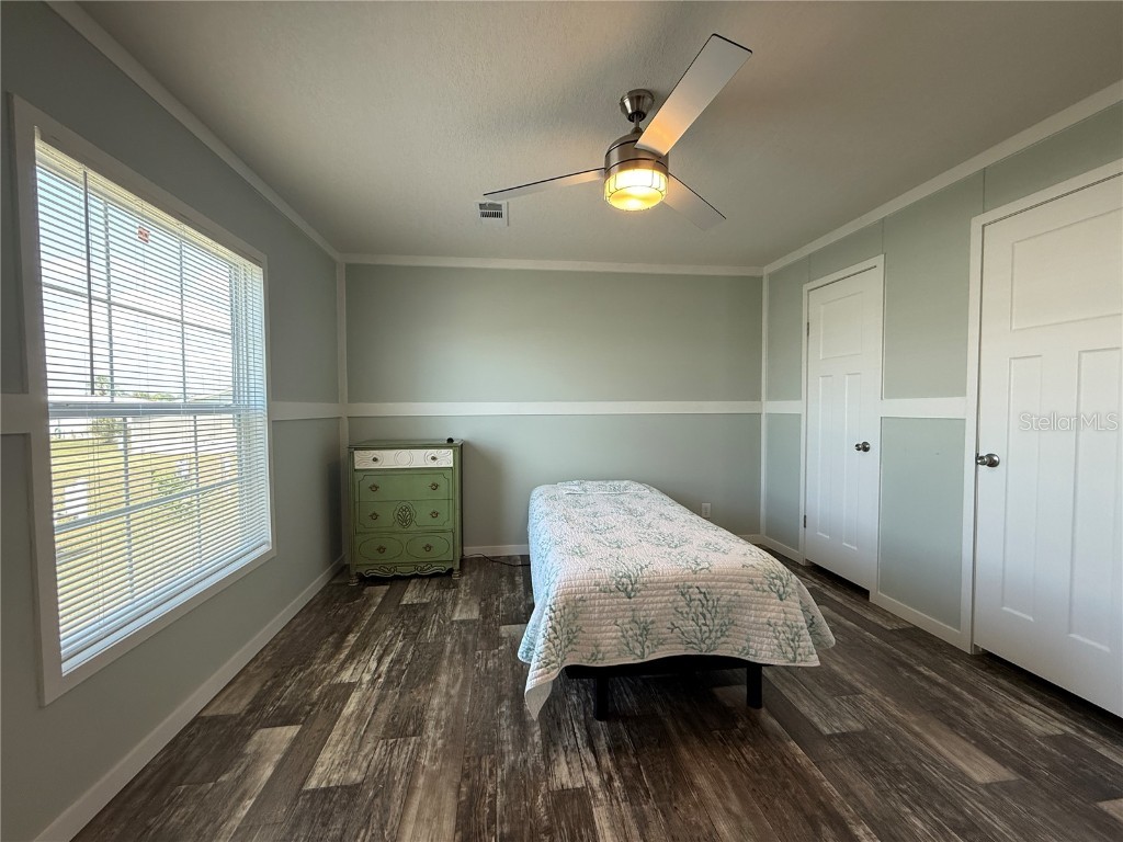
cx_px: 562
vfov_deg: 85.7
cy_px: 421
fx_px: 454
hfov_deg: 102.1
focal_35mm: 14
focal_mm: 2.22
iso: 160
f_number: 2.2
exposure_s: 1/120
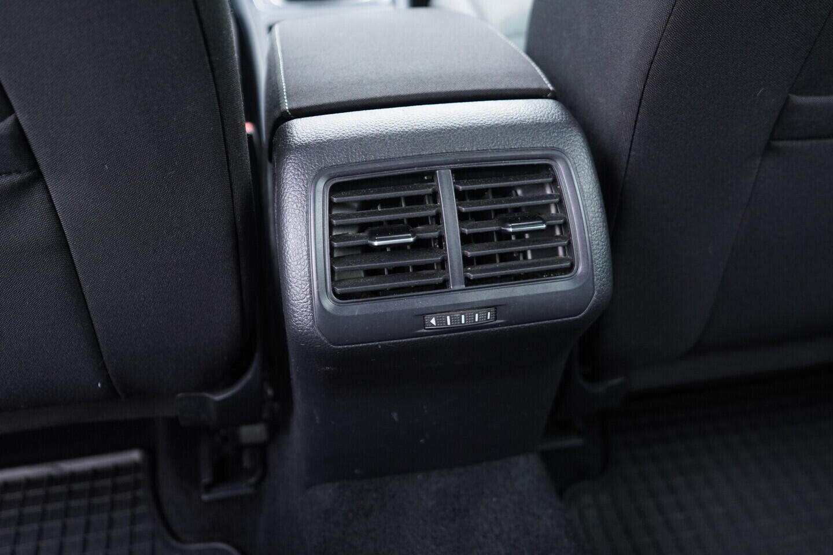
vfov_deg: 36.9
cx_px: 416
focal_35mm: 36
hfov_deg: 53.1
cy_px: 278
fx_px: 833
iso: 1000
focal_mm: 24
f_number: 2.8
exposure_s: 1/40
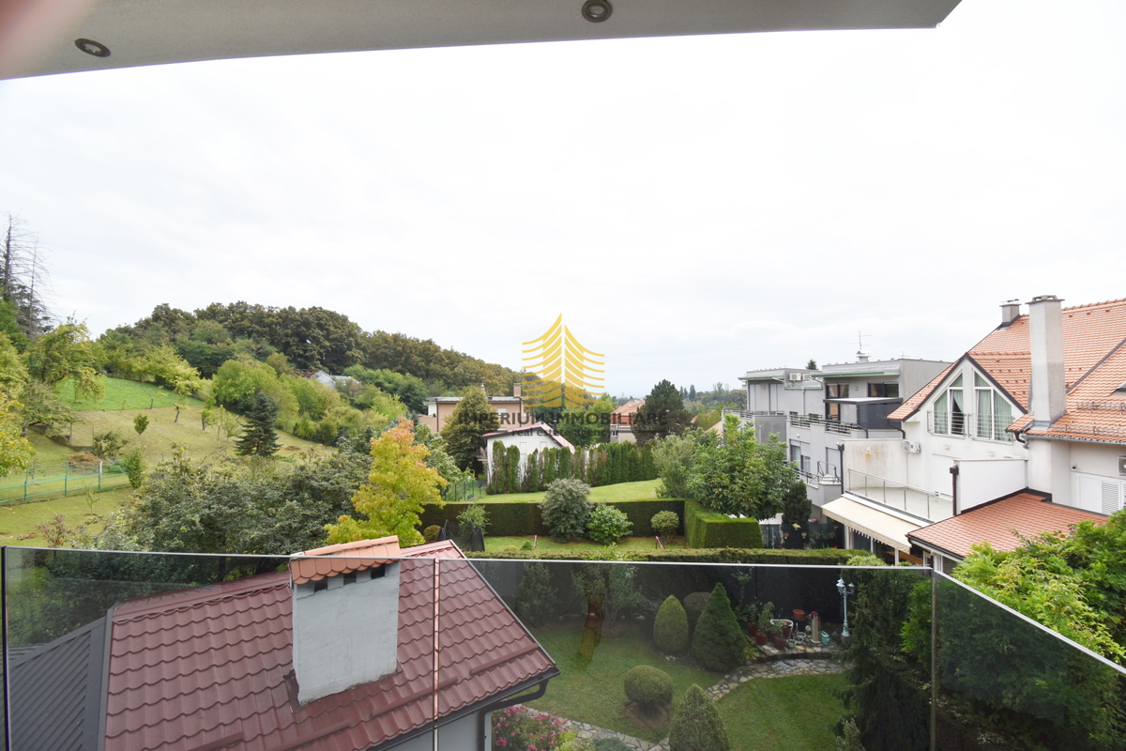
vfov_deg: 77.3
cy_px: 376
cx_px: 563
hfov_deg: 100.4
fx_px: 469
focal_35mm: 15
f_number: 9
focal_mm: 10
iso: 100
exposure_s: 1/320
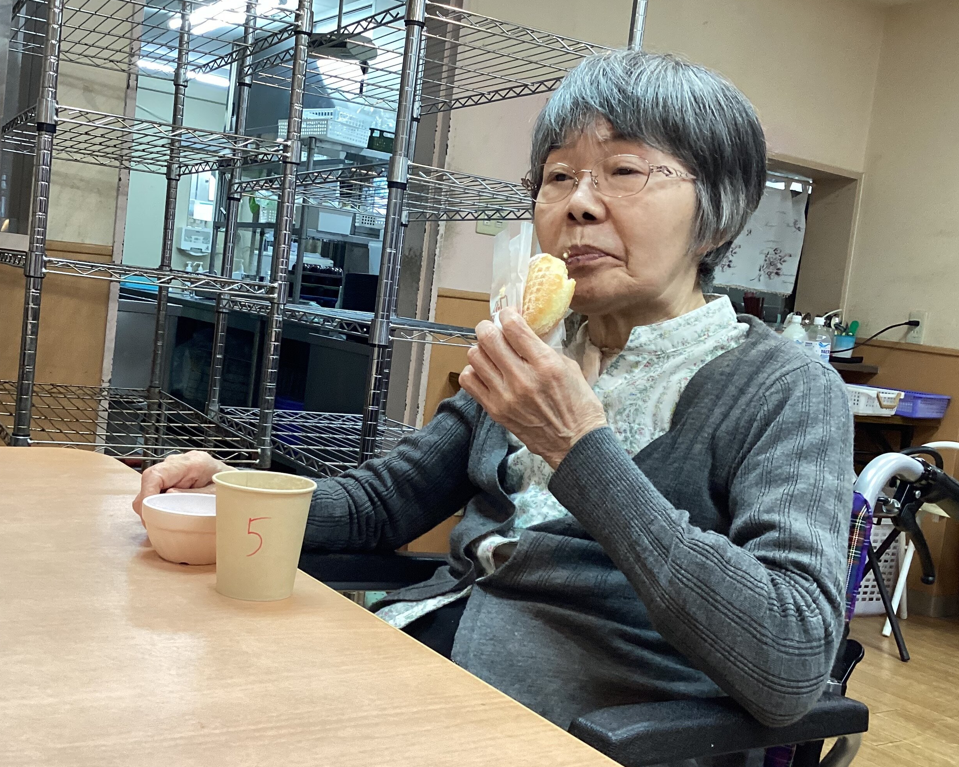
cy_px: 390
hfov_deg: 45.7
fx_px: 1135
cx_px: 436
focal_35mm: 40
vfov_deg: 37.3
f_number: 2.4
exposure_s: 1/60
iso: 160
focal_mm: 3.3
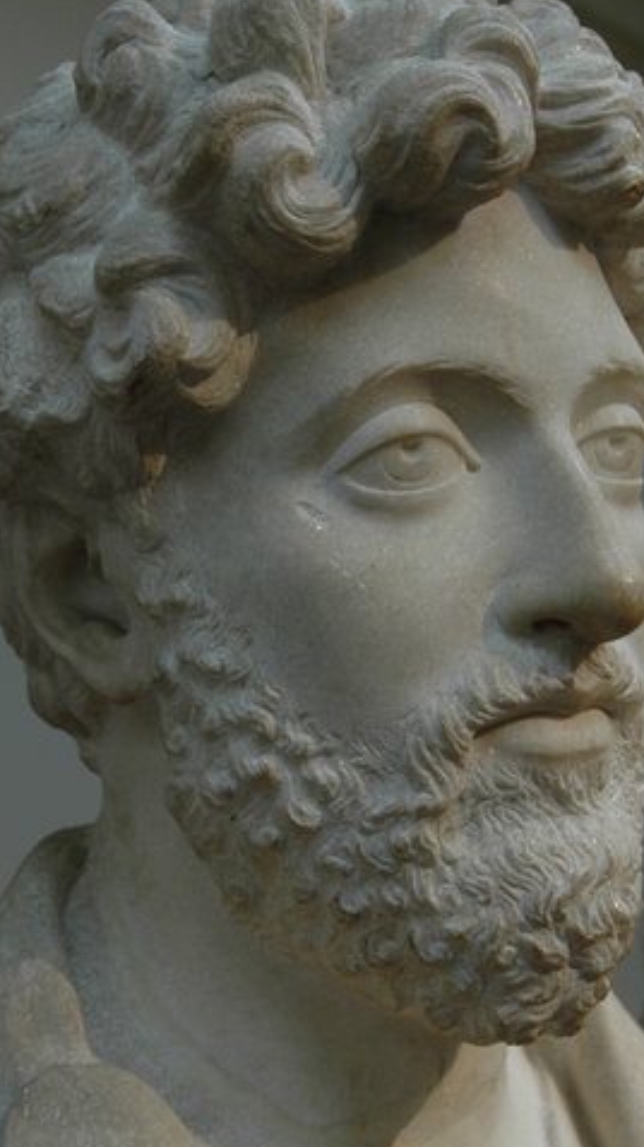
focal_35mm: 59
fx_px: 1784
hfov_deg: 20.5
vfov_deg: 35.6
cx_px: 317
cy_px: 535
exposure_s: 1/60
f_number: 3.8
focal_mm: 27
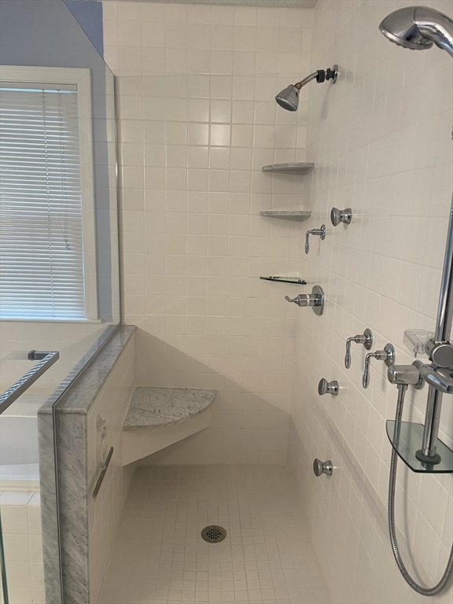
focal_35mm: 26
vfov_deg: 67.3
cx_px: 226
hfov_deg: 53.1
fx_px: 454
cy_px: 302
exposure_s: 1/60
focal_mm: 4.2
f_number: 1.6
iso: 80
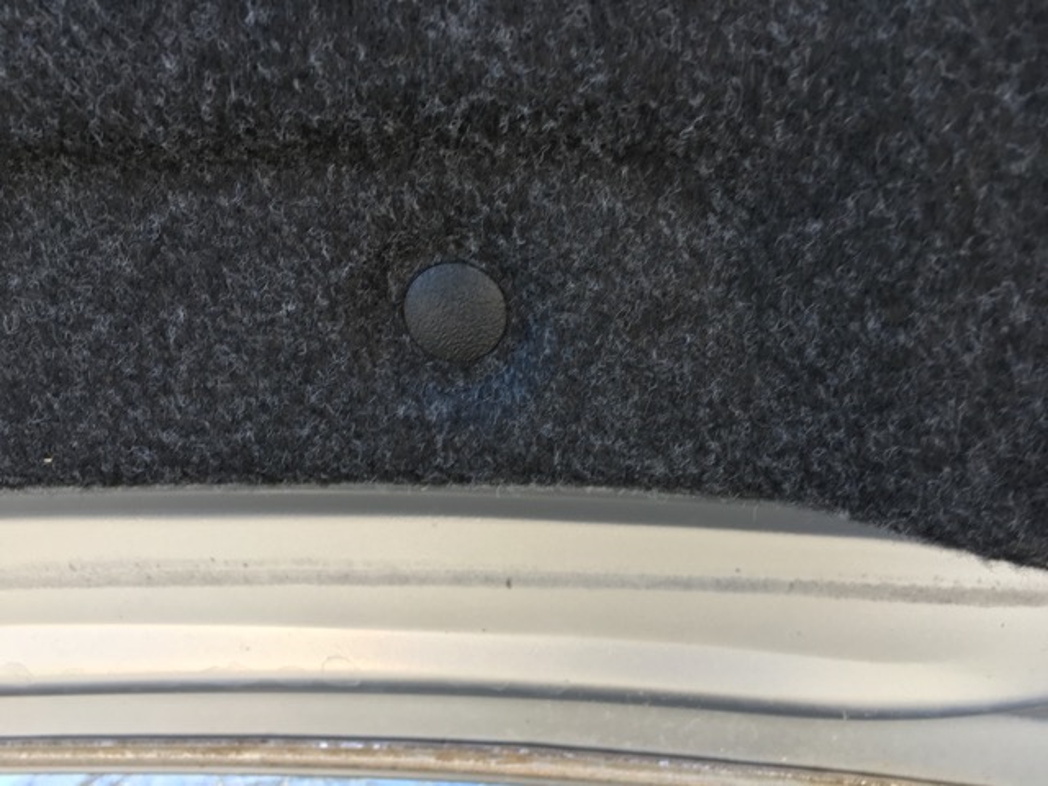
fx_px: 878
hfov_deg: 61.7
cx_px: 524
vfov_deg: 48.2
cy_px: 393
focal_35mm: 29
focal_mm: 4.15
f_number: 2.2
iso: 32
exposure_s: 1/60
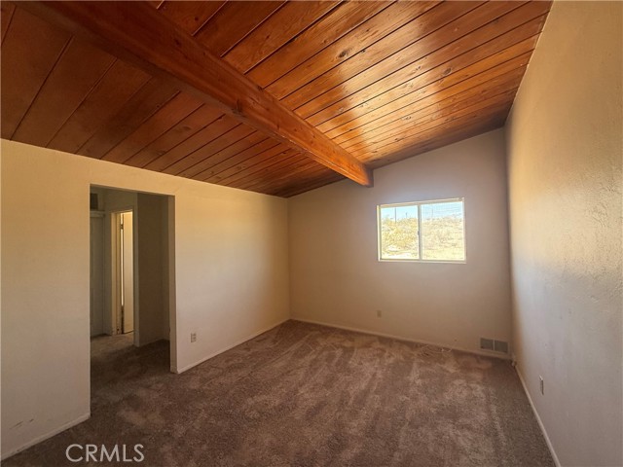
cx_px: 312
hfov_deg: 102.1
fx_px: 252
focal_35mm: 14
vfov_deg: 85.7
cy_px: 234
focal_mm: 2.22
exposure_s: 1/99
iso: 125
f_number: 2.2
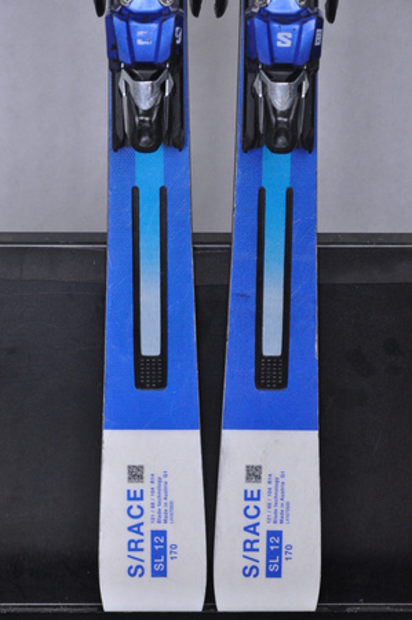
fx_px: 1807
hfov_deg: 13.0
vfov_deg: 19.5
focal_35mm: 105
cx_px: 206
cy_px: 310
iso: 3200
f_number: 8
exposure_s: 1/125
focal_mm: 70
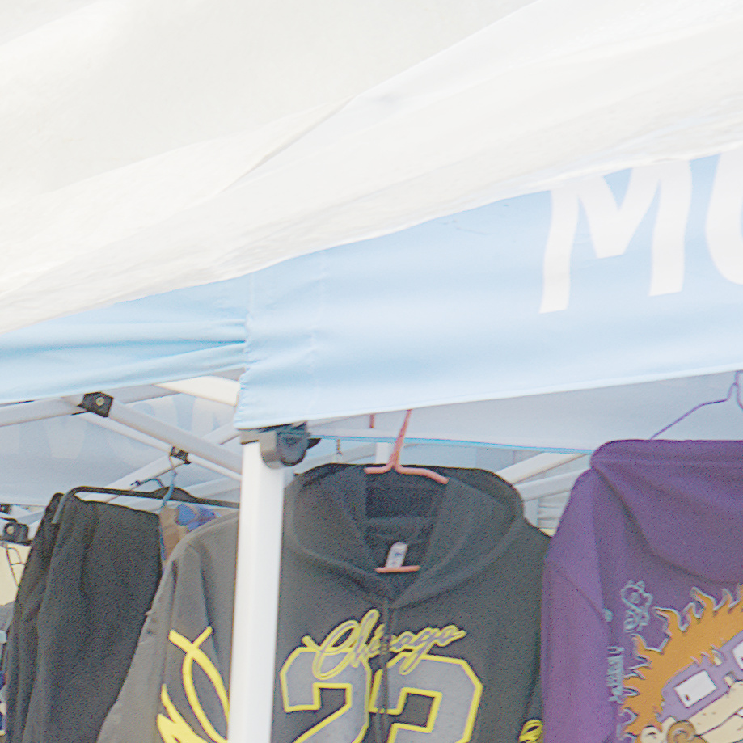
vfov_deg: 10.8
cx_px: -1142
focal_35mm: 156
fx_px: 3788
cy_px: 1079
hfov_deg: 9.7
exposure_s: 1/320
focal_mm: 28
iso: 250
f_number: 9
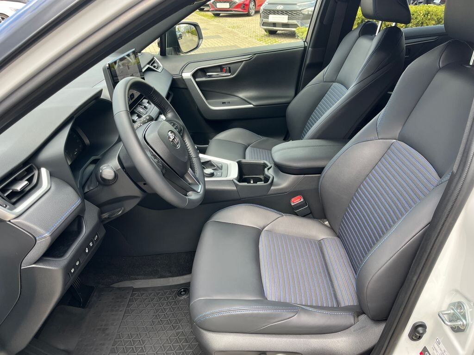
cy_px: 178
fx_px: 356
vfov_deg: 53.1
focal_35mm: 26
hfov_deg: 67.3
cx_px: 237
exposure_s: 1/172
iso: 50
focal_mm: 5.1
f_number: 1.6
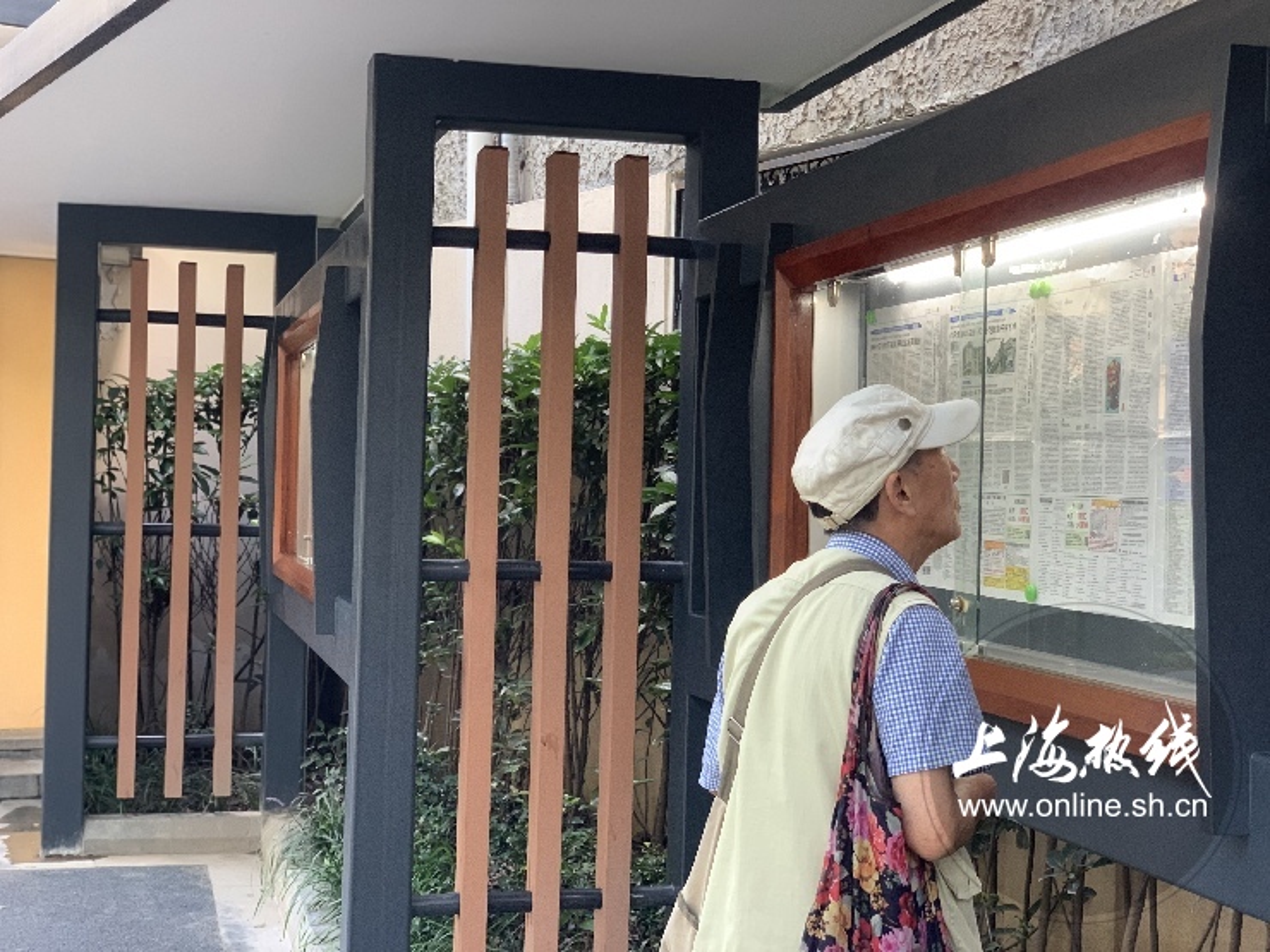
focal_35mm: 52
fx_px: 1908
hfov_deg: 36.8
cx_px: 635
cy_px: 476
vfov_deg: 28.0
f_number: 2.4
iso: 125
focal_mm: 6
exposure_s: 1/67
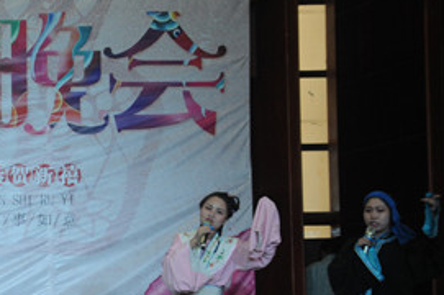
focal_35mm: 116
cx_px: -13
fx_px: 1430
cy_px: 223
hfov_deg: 17.2
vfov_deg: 11.7
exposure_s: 1/100
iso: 800
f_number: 5.6
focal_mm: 35
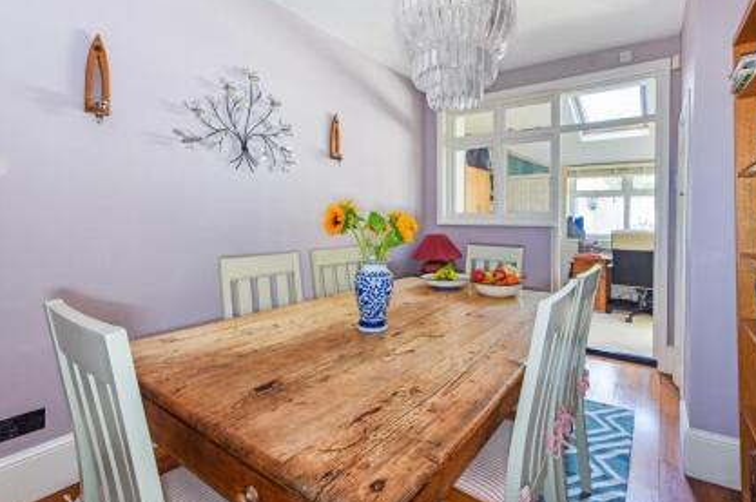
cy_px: 222
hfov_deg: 96.2
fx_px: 336
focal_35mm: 16
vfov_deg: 73.3
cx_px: 428
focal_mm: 14
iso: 400
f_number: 10
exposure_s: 1/8
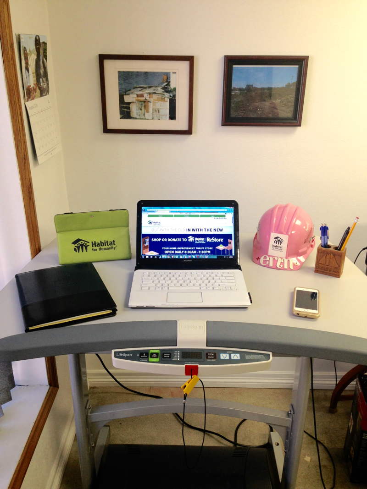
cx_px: 184
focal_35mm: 33
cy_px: 244
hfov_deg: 42.9
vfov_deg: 55.4
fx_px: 467
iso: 50
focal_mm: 4.12
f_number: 2.4
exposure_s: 1/24
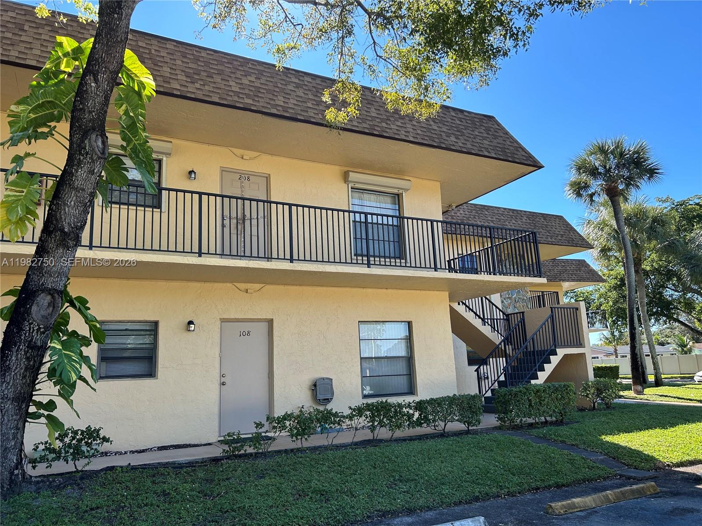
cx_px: 351
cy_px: 263
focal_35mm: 26
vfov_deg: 53.1
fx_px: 527
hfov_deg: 67.3
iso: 50
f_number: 1.5
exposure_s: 1/1029
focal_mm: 5.7
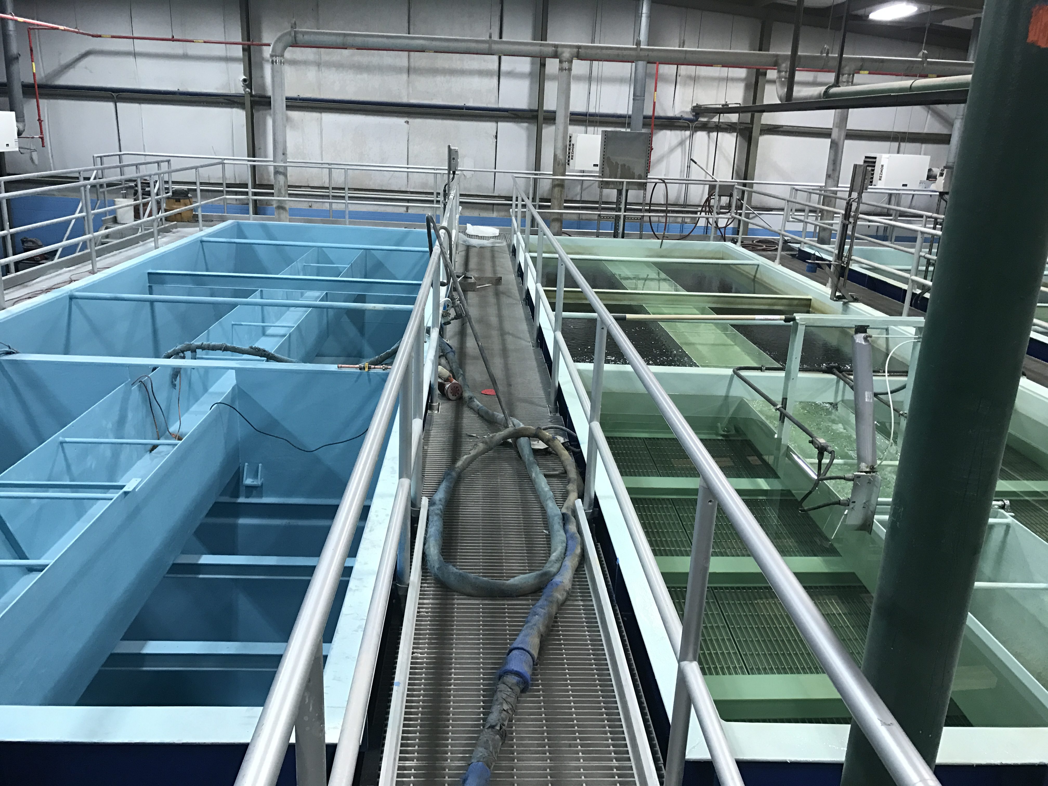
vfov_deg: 49.7
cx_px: 524
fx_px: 848
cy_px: 393
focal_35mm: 28
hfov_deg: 63.4
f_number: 1.8
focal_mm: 3.99
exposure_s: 1/30
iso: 40
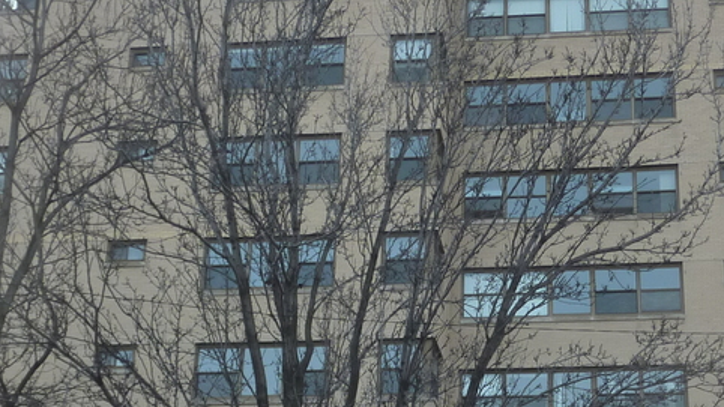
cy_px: 390
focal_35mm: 61
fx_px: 1171
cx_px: 458
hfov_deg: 34.2
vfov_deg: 19.3
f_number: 4
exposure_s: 1/100
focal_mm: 4.1
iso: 125
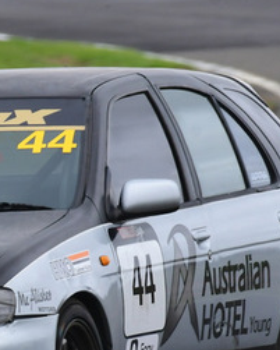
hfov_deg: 0.7
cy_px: 152
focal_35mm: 2245
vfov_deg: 0.9
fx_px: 23241
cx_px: -93
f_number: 10
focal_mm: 500
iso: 500
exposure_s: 1/640
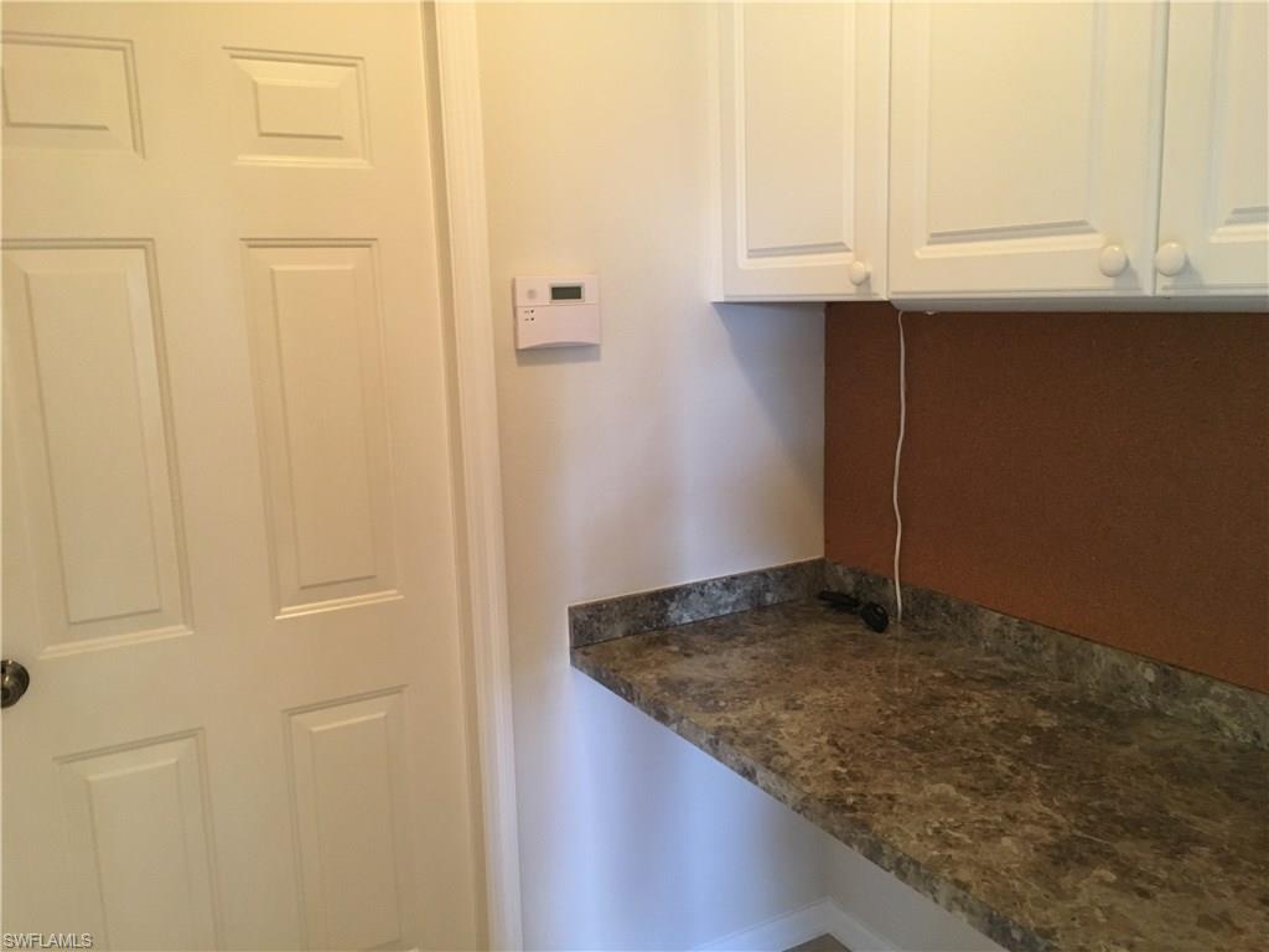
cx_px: 634
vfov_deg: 48.2
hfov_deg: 61.7
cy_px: 476
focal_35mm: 29
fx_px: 1063
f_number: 2.2
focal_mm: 4.15
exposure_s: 1/20
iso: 200
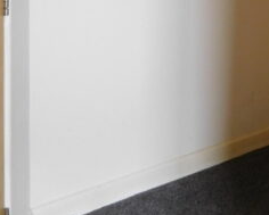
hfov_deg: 29.4
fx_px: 494
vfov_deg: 21.8
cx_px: 233
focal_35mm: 62
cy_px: -77
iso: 400
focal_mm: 4.5
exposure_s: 1/30
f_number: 3.4
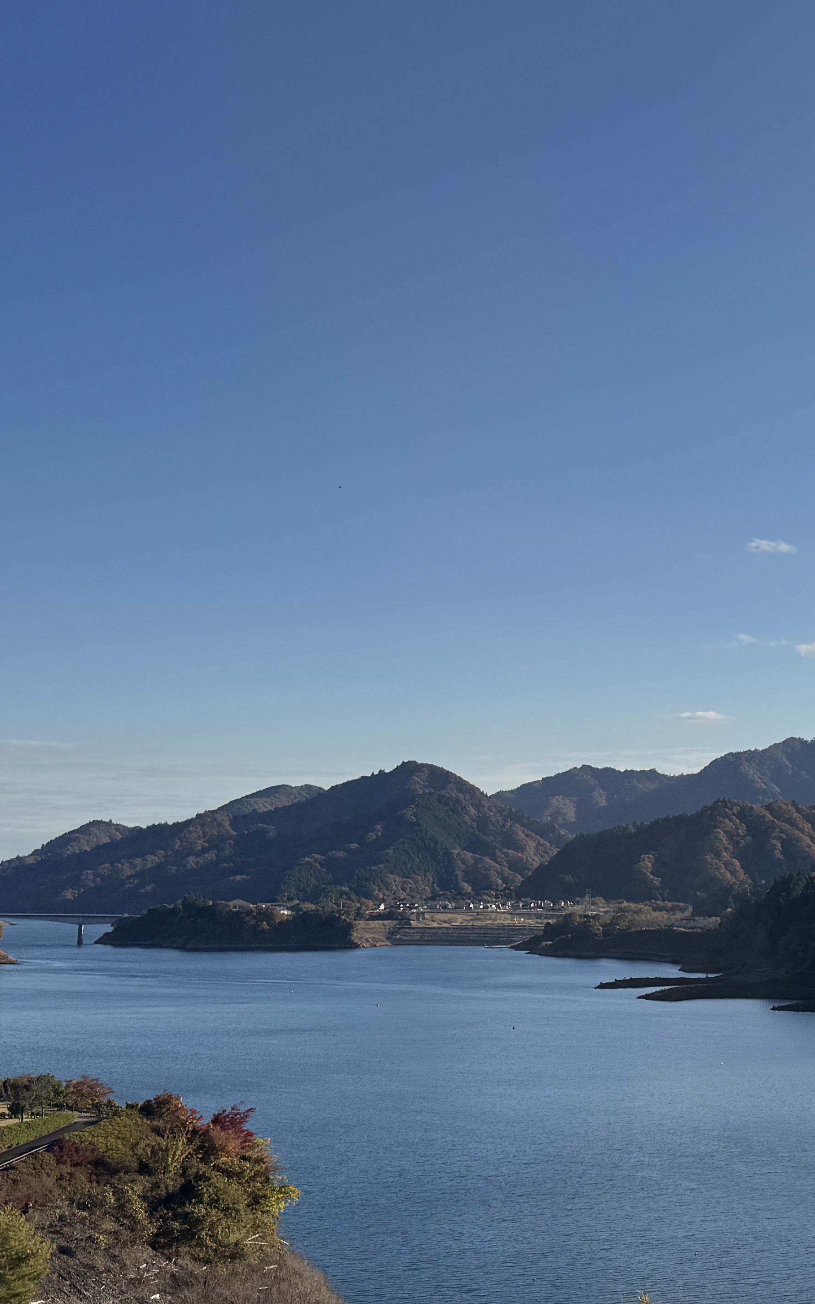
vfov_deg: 39.6
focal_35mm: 51
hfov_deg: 24.1
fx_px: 1812
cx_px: 835
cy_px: 647
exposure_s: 1/7937
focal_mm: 6.76
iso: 80
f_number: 1.78
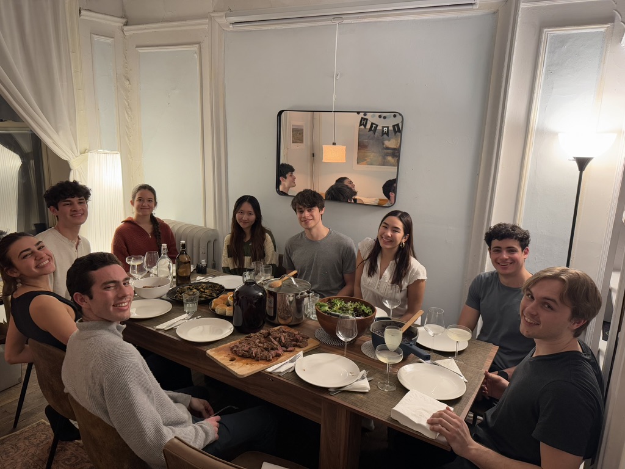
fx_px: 433
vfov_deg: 56.8
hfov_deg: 71.6
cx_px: 312
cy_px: 234
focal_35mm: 24
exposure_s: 1/60
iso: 400
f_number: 1.78
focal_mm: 6.76
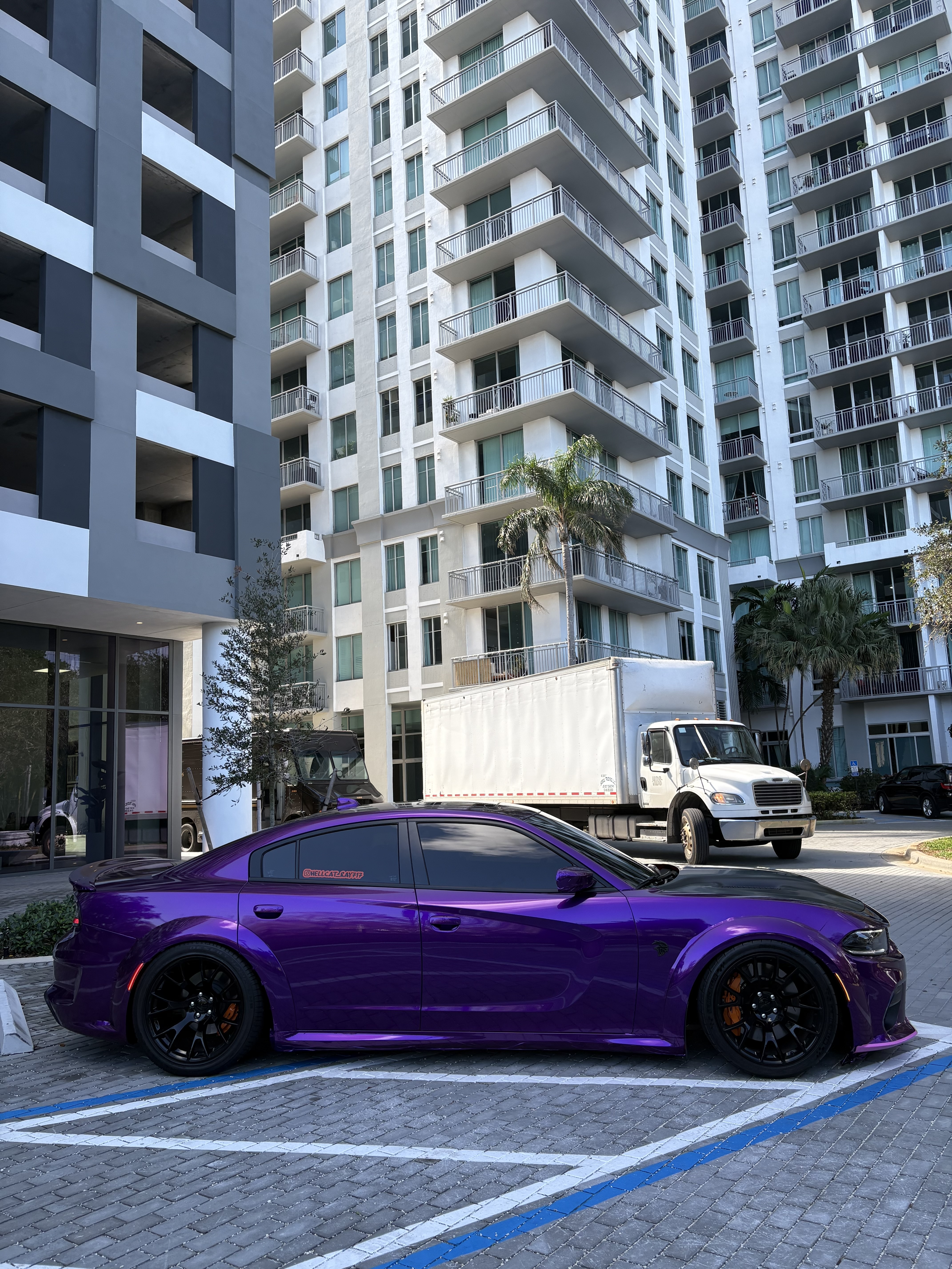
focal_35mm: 26
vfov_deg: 67.3
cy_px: 634
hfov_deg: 53.1
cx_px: 476
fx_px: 953
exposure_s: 1/566
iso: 50
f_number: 1.6
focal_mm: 5.96
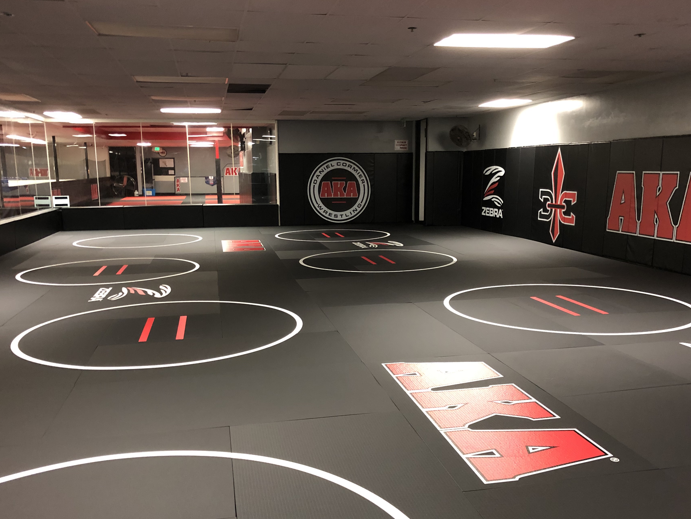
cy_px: 301
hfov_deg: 55.4
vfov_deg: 42.8
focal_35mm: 33
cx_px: 345
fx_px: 659
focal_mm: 4
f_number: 1.8
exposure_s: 1/5
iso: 80
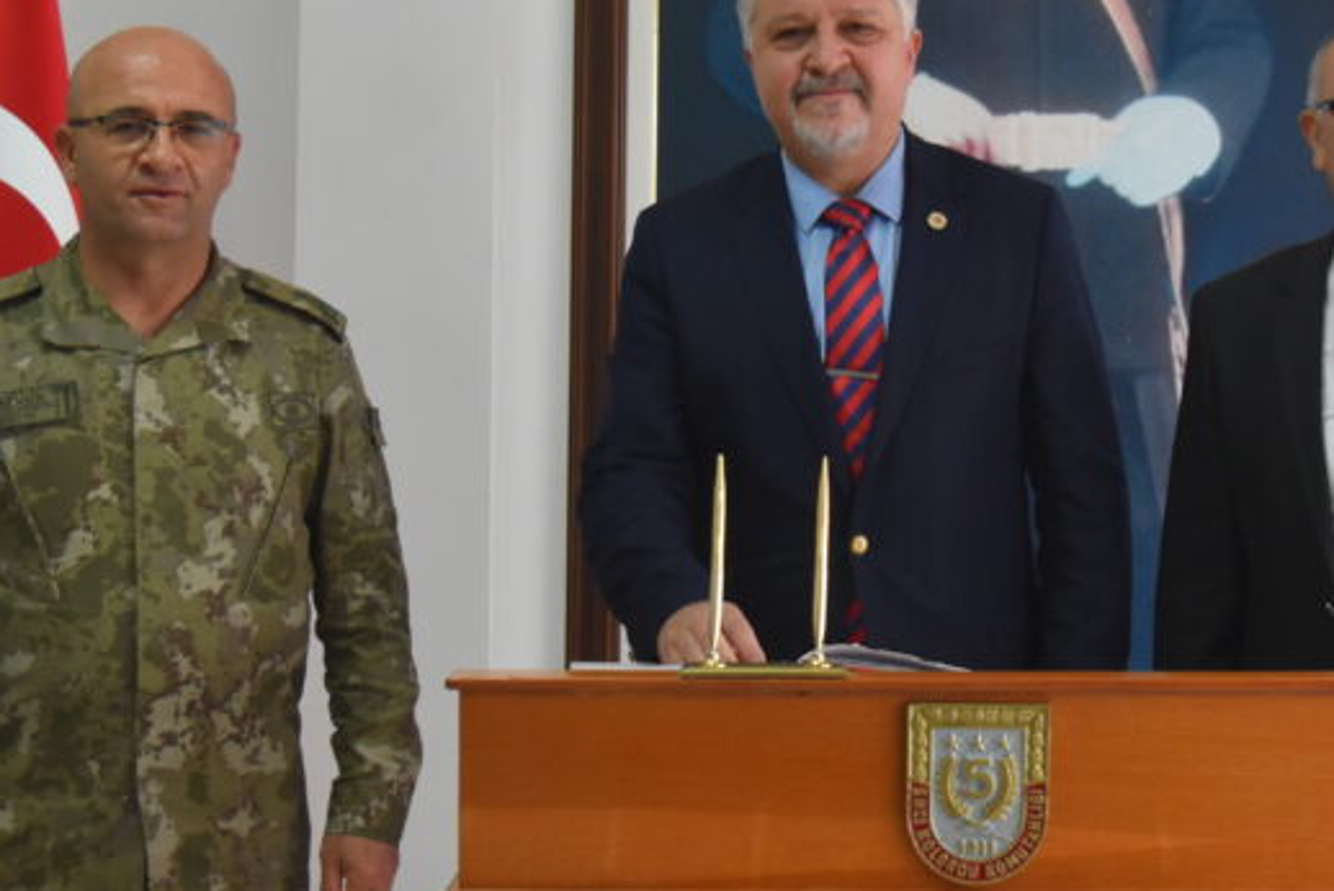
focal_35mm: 80
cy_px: 171
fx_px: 2966
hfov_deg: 25.2
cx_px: 883
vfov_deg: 16.9
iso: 1250
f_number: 4
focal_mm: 27
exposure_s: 1/125
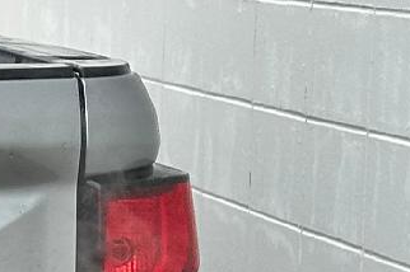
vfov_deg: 4.6
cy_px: 478
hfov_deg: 6.6
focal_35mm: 298
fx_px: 3390
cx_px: -500
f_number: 1.78
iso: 64
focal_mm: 6.86
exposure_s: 1/511
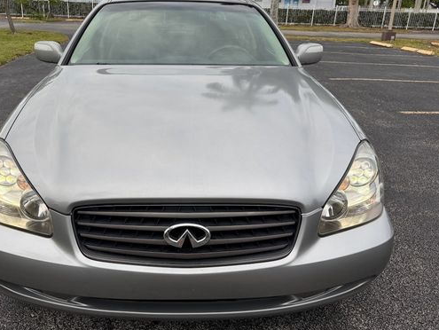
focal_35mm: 31
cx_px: 182
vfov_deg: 45.5
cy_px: 154
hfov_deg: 58.0
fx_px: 393
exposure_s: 1/593
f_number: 1.78
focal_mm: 6.76
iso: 80
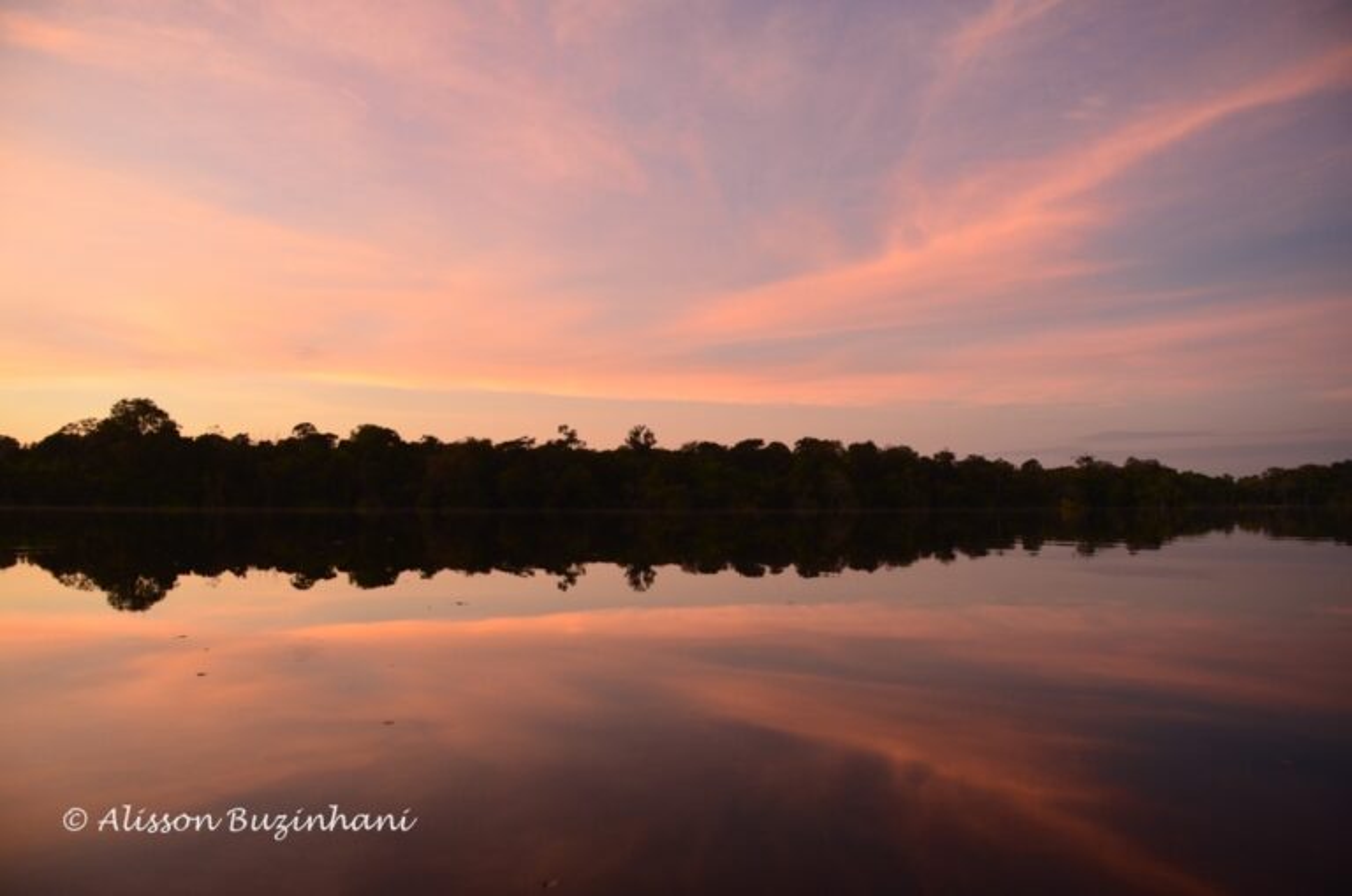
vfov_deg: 43.4
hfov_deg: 62.0
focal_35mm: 30
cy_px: 448
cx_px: 676
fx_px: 1125
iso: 400
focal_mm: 20
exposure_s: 1/60
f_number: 4
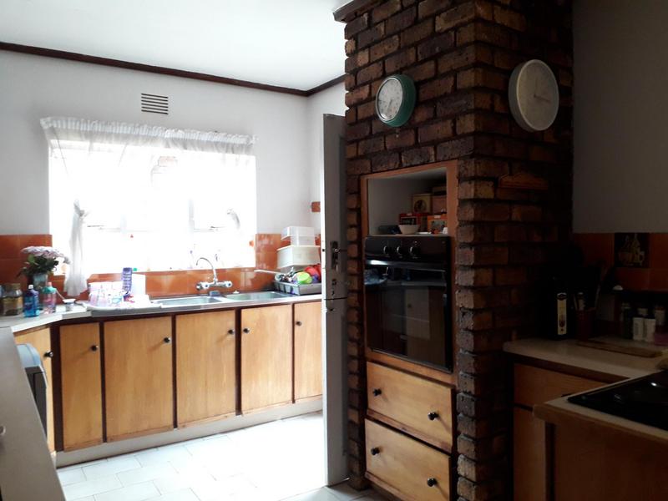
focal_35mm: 27
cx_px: 334
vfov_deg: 51.4
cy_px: 250
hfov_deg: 65.3
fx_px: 521
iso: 200
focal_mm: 3.6
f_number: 1.9
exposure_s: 1/50
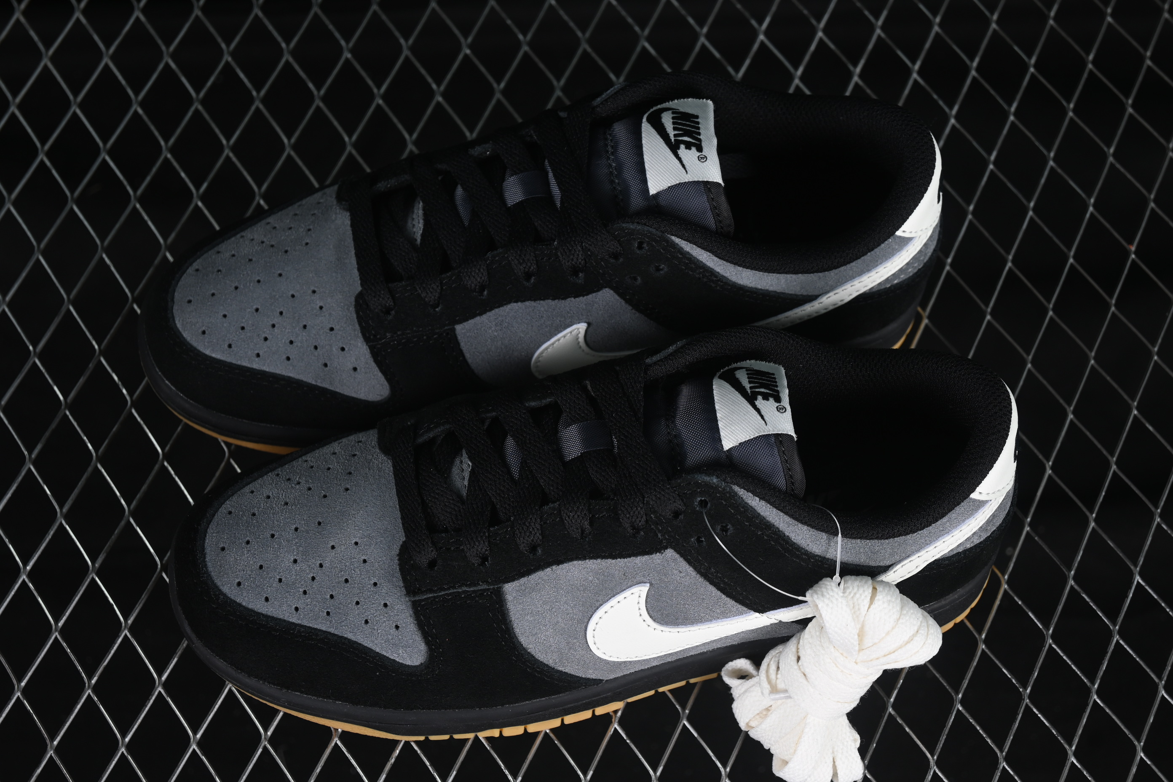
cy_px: 391
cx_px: 586
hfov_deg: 27.0
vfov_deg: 18.2
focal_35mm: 75
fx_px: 2444
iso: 160
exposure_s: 1/50
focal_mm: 50
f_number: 6.3
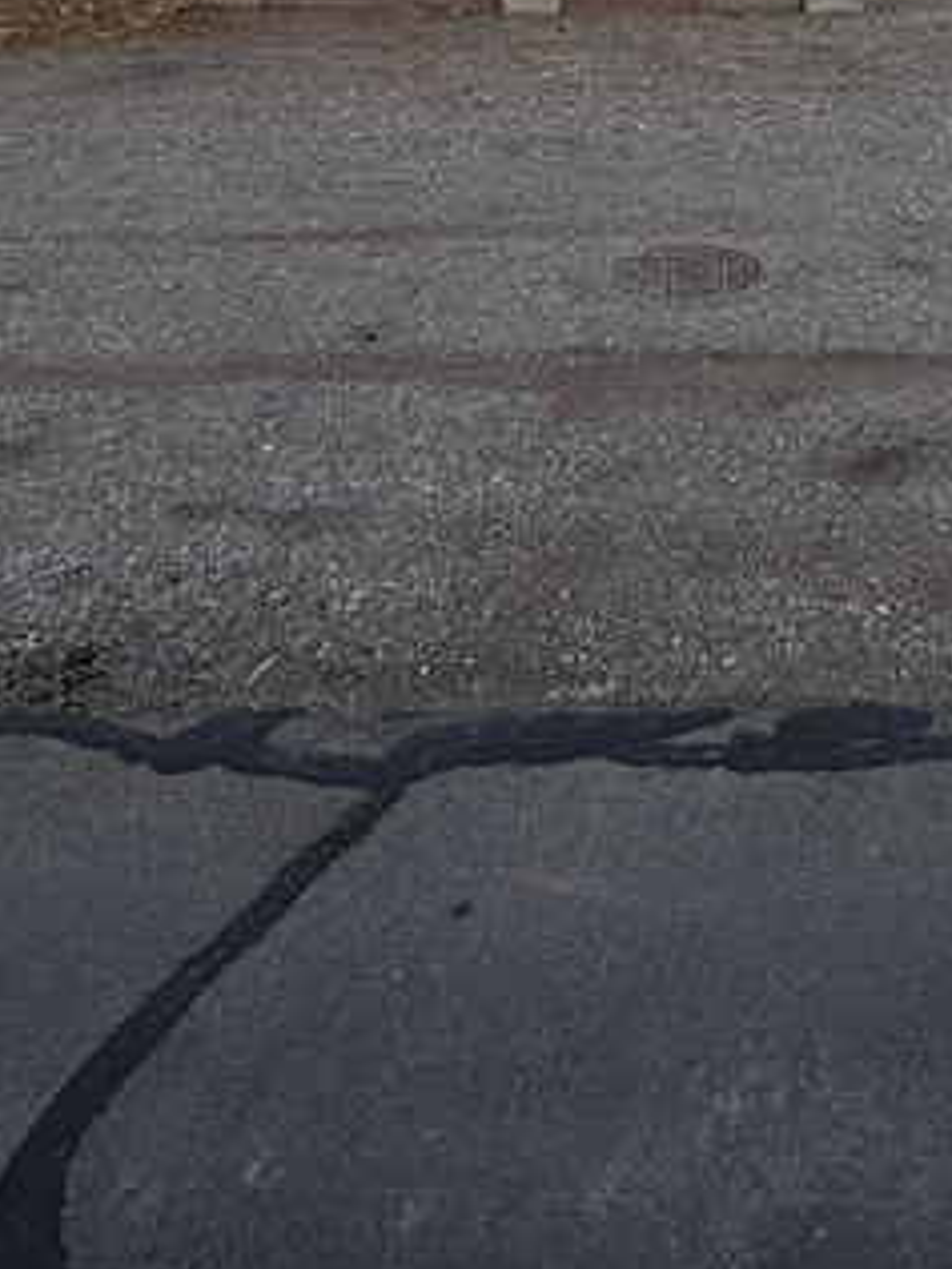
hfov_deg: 37.2
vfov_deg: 41.6
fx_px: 1247
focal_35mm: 34
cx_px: 960
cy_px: -161
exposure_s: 1/1789
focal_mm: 2.22
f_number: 2.2
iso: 50
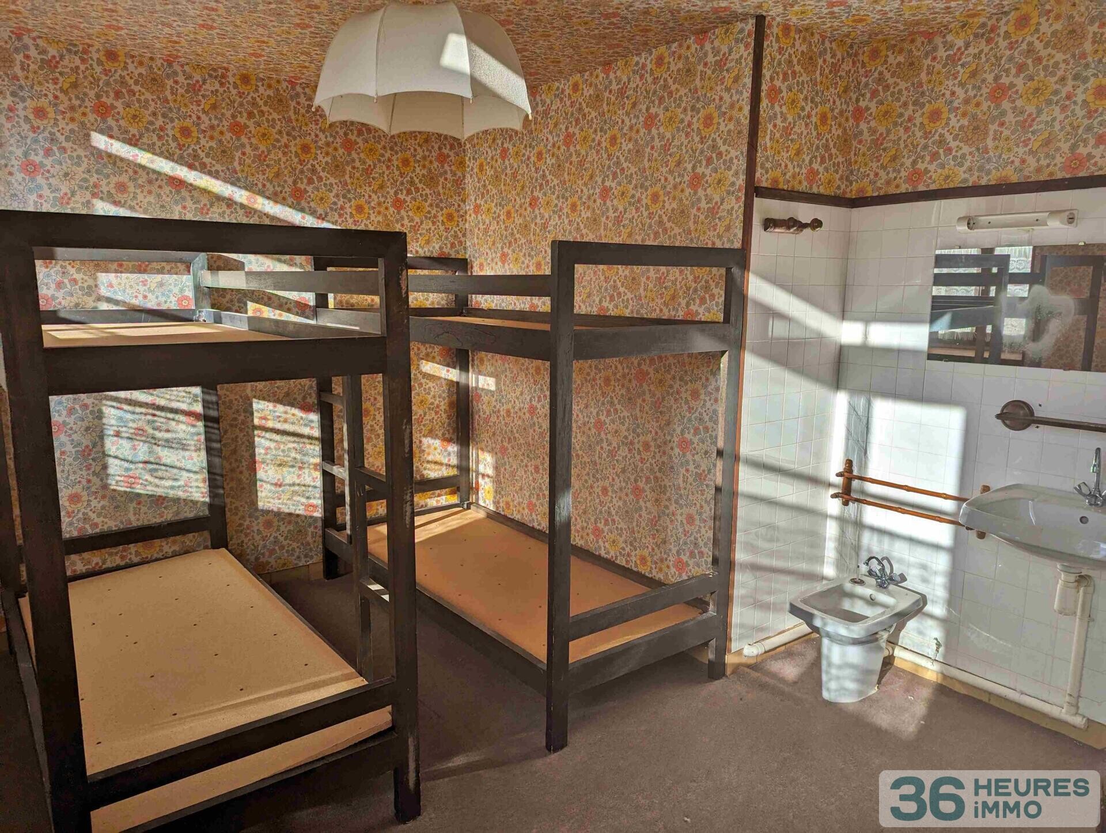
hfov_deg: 71.5
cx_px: 553
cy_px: 416
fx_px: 768
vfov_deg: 56.9
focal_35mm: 24
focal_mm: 6.81
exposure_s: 1/2020
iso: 46
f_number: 1.85
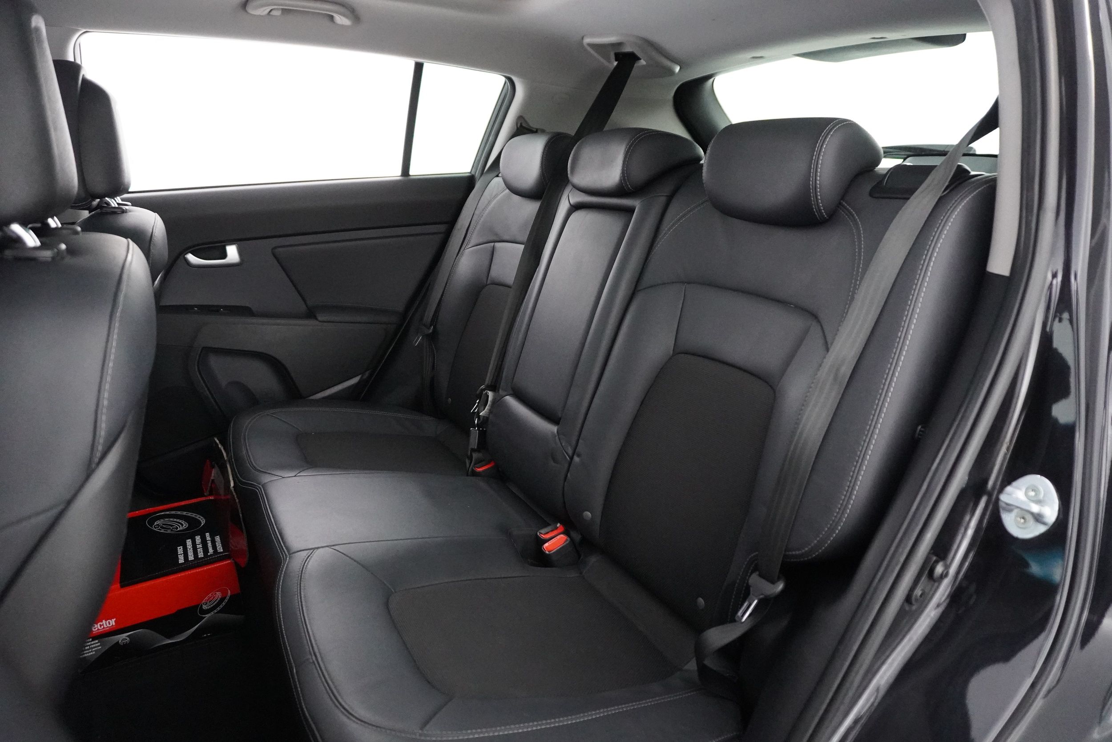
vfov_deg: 53.1
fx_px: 741
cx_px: 556
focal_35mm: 24
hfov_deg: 73.7
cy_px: 371
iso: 6400
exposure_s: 1/50
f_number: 3.5
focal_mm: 16
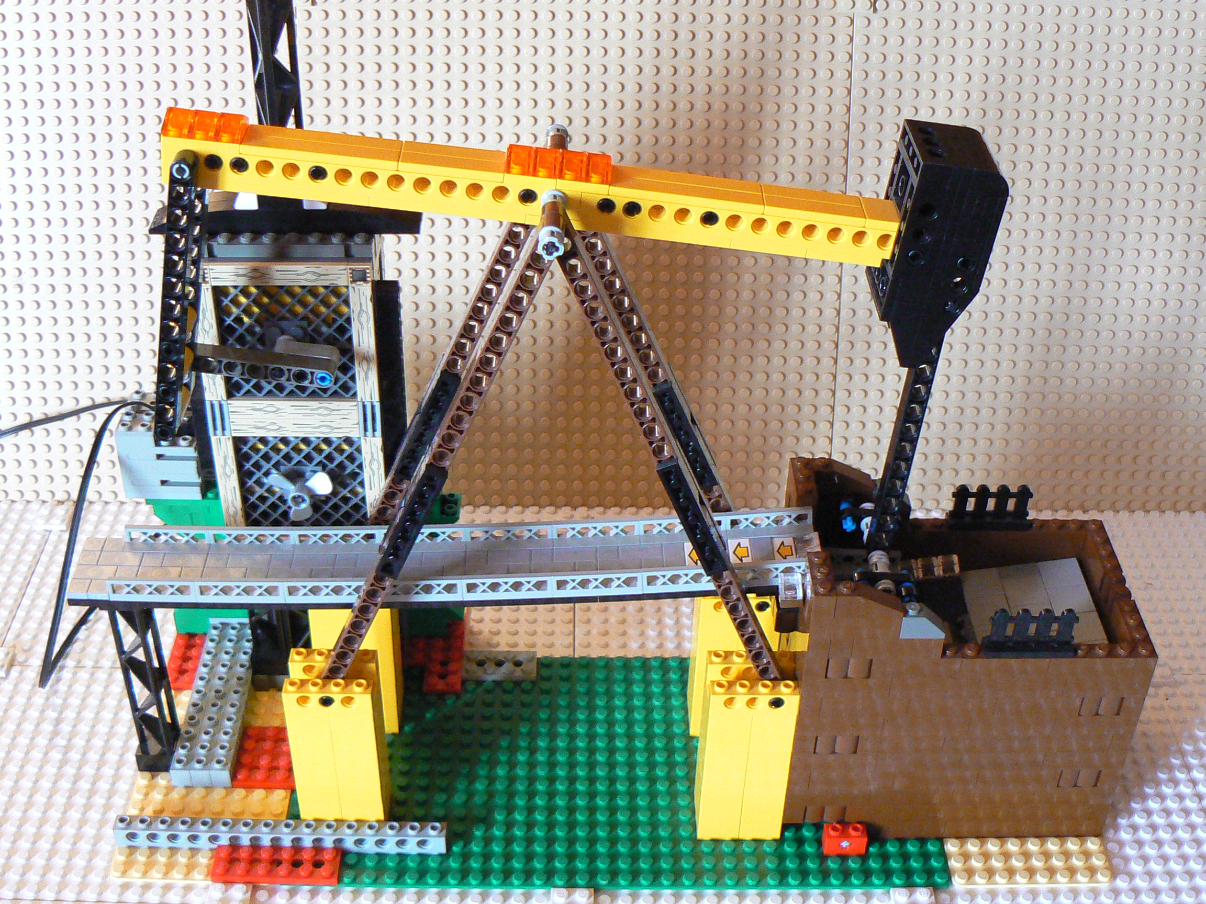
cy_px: 452
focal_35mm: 43
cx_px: 603
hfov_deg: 43.9
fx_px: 1498
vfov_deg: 33.6
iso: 200
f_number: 2.8
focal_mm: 6
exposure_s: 1/10
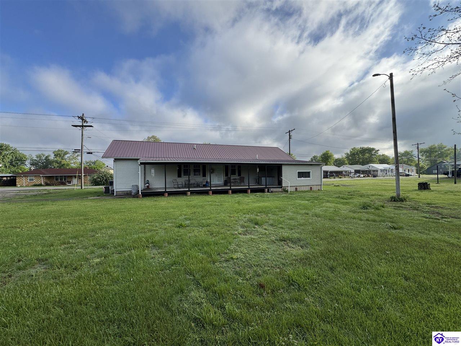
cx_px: 230
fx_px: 186
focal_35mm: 14
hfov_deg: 102.1
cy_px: 173
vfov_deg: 85.7
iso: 50
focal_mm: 2.22
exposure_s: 1/1277
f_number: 2.2
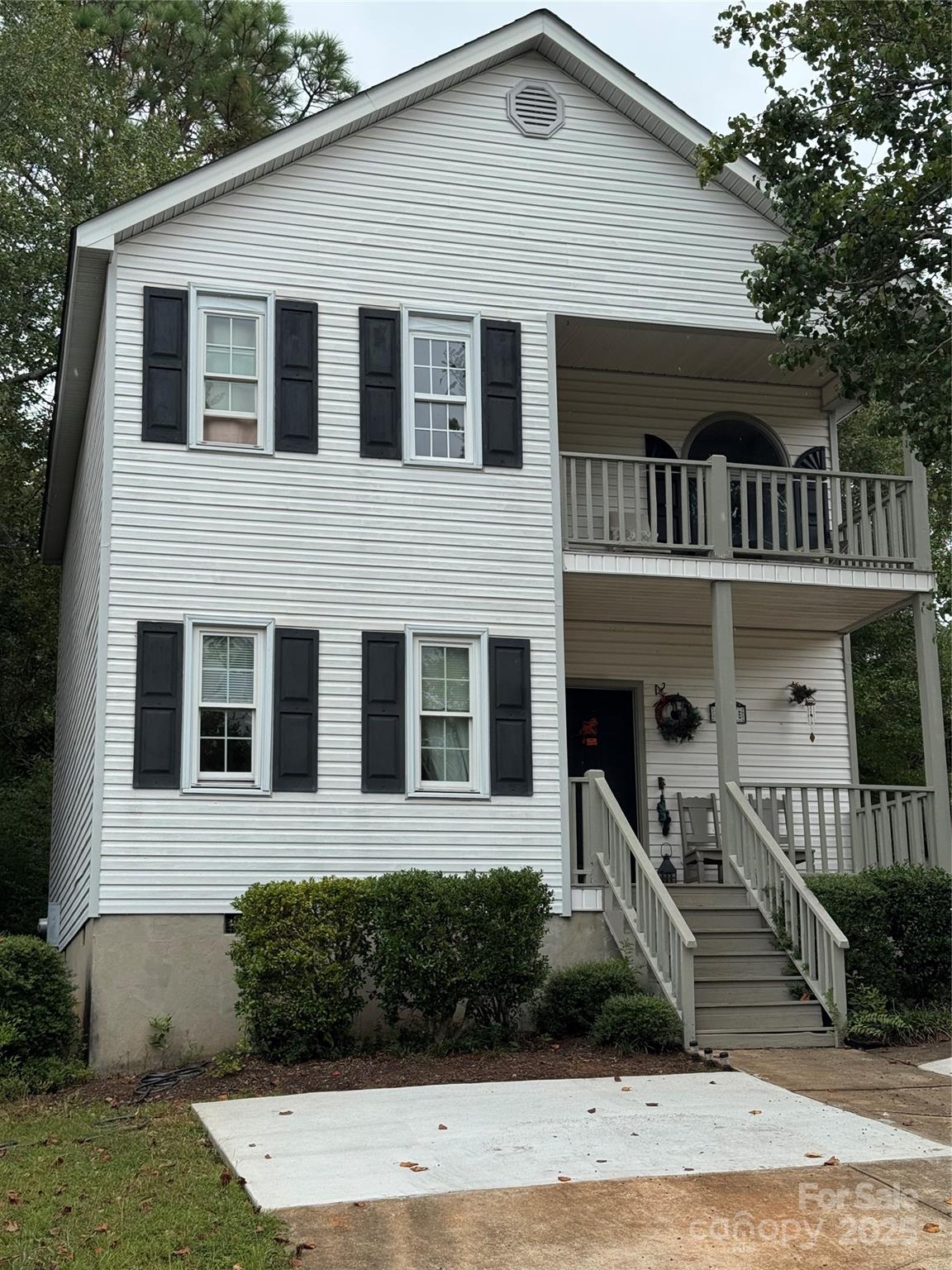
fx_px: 1760
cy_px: 635
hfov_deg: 30.3
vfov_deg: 39.7
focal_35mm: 48
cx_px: 476
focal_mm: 6.76
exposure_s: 1/1076
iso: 64
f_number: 1.78
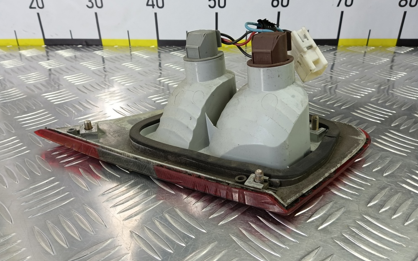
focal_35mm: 25
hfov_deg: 72.5
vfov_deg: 49.2
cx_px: 205
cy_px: 123
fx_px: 285
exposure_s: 1/50
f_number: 1.6
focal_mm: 4.11
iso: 127
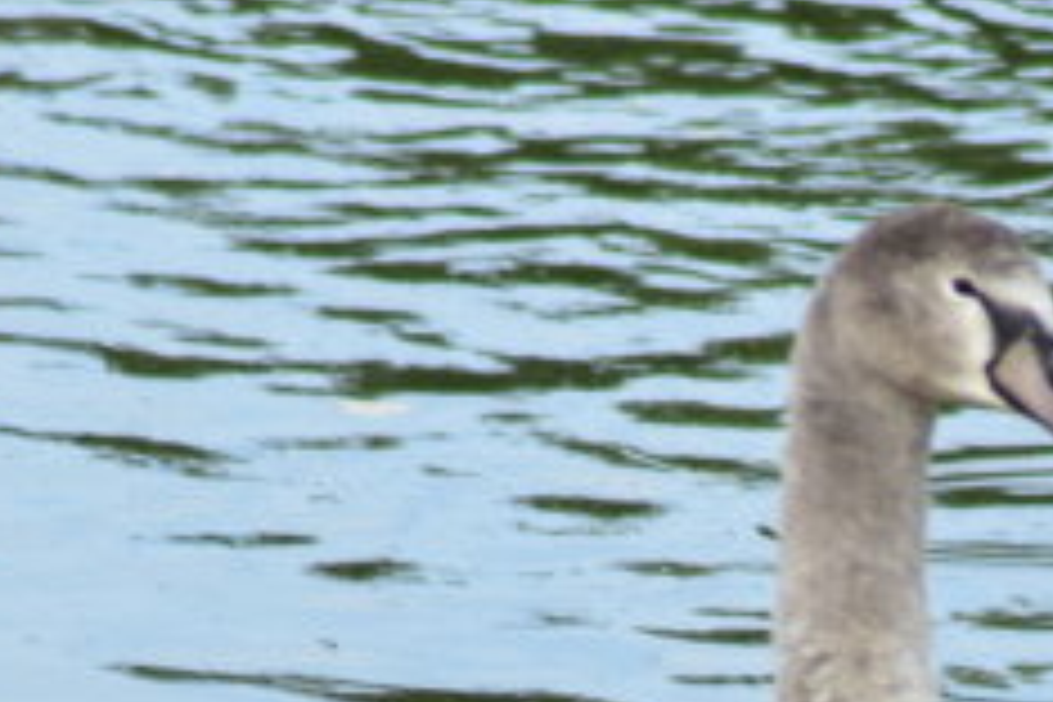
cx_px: 1030
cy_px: 1170
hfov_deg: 1.2
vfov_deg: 0.8
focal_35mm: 1733
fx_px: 50686
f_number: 10
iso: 400
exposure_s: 1/320
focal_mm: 300
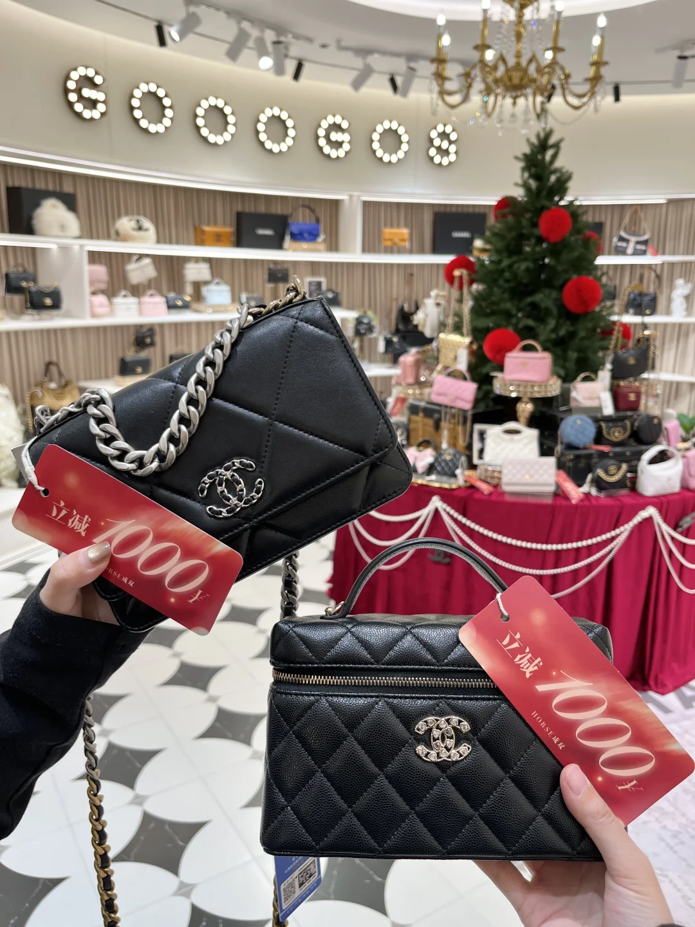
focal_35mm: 26
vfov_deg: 67.3
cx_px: 348
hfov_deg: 53.1
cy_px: 464
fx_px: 696
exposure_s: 1/100
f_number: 1.6
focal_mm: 5.1
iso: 32
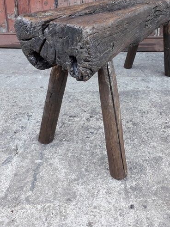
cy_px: 90
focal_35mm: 33
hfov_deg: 42.7
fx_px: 216
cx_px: 103
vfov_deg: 54.9
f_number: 1.9
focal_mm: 3.6
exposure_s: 1/50
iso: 64
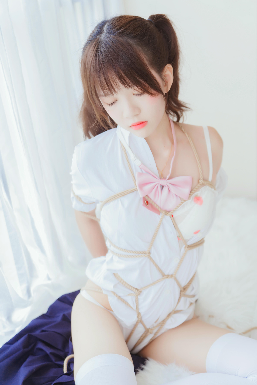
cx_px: 128
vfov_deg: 41.9
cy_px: 192
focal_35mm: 47
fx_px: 503
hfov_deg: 28.7
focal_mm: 47
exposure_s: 1/160
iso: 320
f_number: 2.8
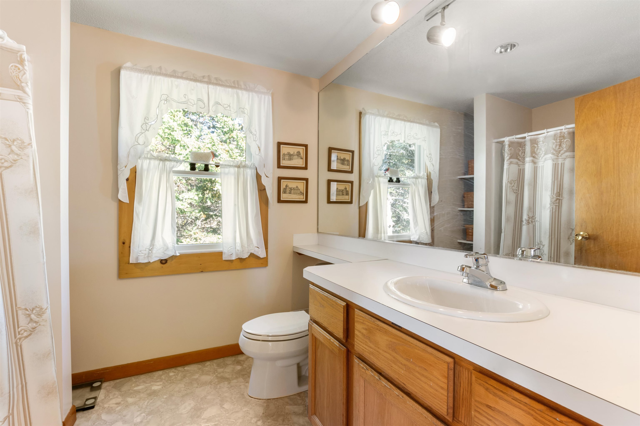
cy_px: 213
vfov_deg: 77.3
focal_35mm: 15
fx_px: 267
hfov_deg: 100.4
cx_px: 320
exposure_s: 1/2
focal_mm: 10
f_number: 8
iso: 64
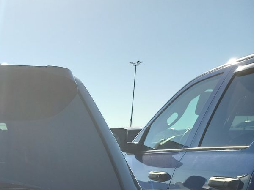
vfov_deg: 20.8
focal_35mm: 64
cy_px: 251
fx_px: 470
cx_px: -82
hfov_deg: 25.7
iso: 50
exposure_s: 1/476
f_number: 1.8
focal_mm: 6.7
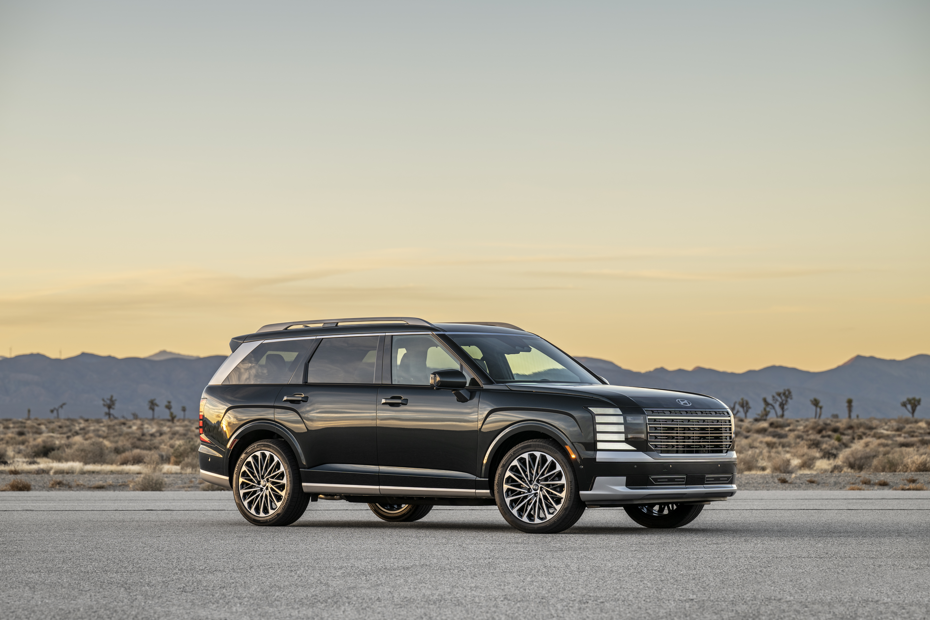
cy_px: 310
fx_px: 2506
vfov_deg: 14.1
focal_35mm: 97
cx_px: 465
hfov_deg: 21.0
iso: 64
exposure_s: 1/30
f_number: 5
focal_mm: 97
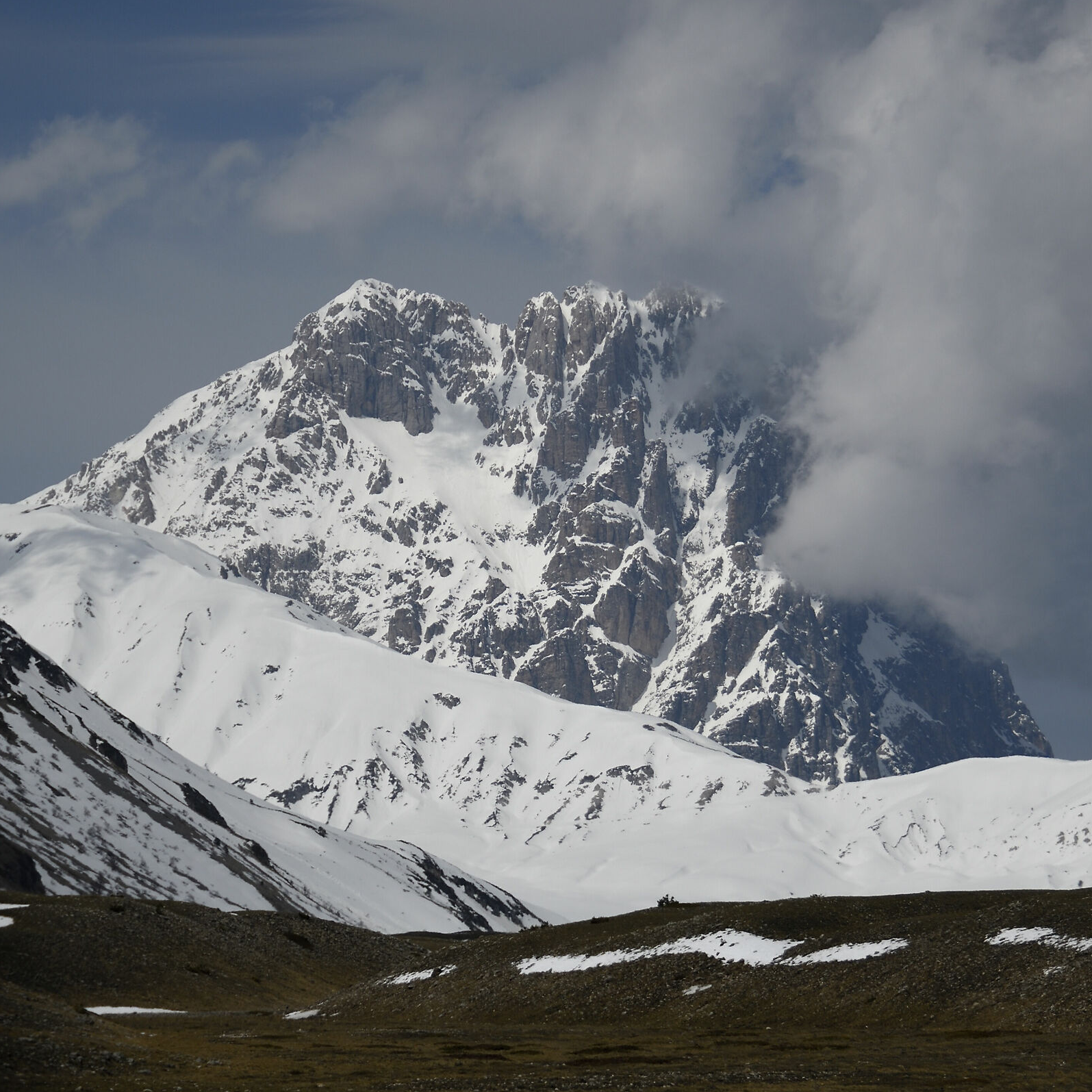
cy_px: 545
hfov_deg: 9.8
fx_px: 6389
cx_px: 551
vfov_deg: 9.8
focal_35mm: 179
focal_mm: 70
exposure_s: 1/2500
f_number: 5
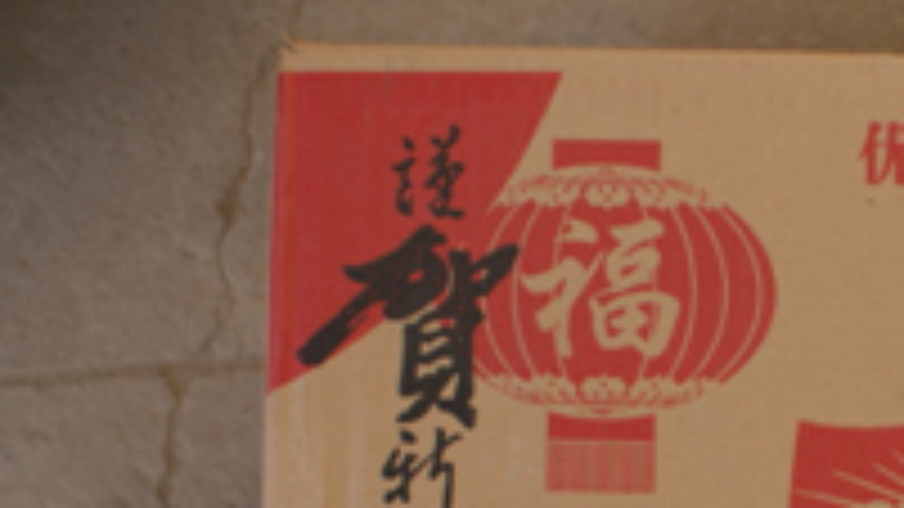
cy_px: 548
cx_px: 940
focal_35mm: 78
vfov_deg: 15.1
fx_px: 1869
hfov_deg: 25.6
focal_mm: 20
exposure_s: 1/125
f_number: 4.5
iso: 100
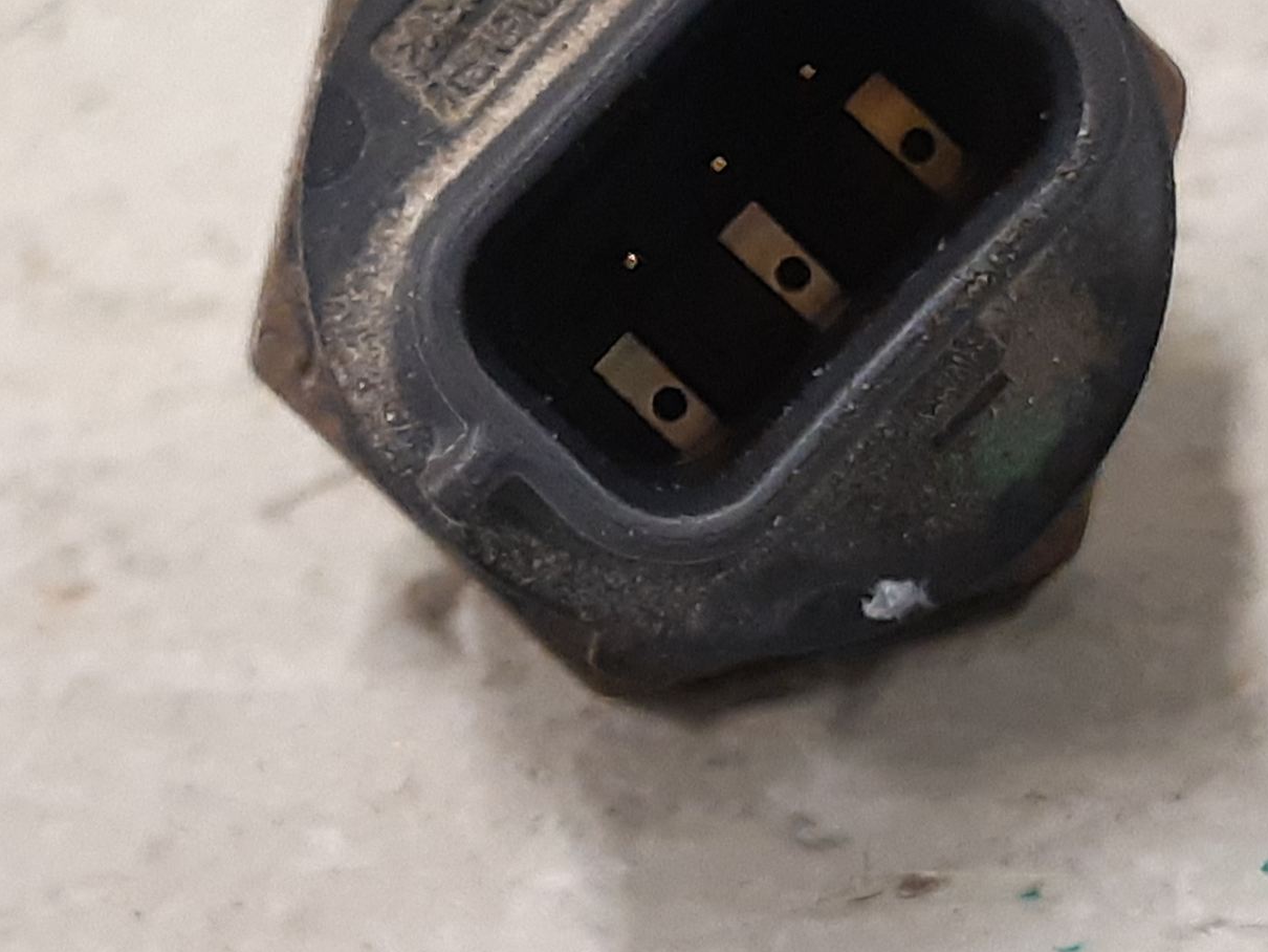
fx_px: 1612
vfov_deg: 32.7
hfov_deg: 42.9
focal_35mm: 44
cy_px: 334
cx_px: 586
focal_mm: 3.93
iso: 250
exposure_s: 1/50
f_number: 1.7
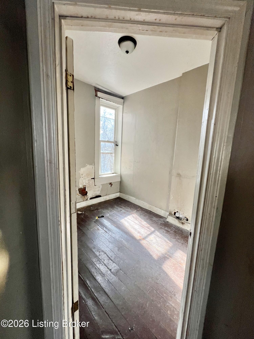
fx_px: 127
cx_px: 127
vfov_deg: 106.2
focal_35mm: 13
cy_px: 170
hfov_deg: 89.9
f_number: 1.8
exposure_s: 1/99
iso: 80
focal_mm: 1.57
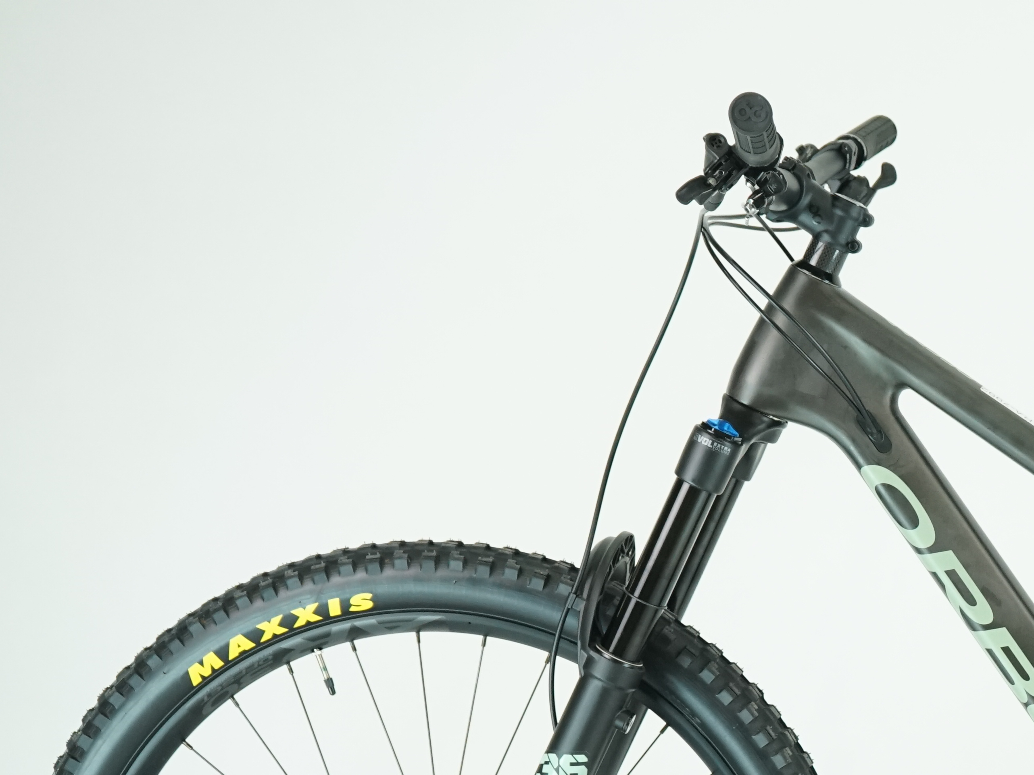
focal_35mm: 117
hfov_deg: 16.3
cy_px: 706
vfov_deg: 12.6
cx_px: 1163
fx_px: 3495
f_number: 5.6
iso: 1600
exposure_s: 1/200
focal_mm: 52
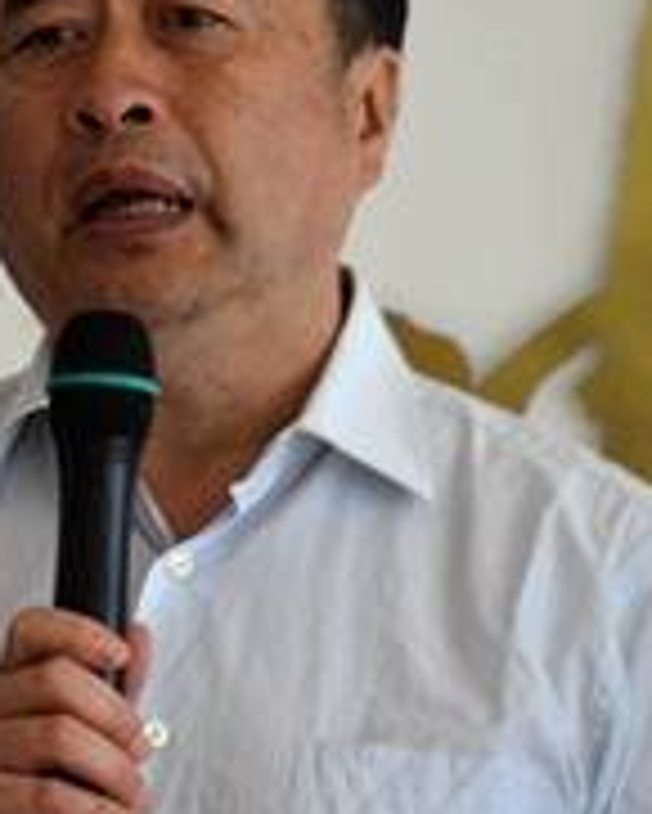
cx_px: 72
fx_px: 10098
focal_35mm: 419
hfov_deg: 3.7
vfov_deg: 4.6
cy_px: 277
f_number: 5.6
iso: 100
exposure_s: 1/15
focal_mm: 90
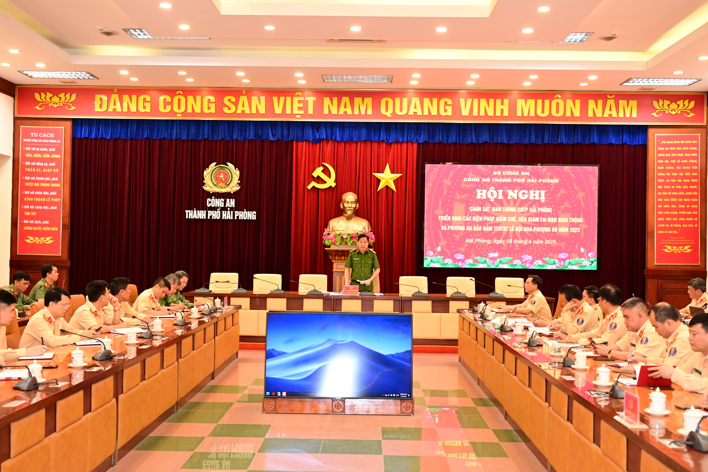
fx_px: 767
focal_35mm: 39
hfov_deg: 49.6
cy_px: 236
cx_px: 354
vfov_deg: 34.2
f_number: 4
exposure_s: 1/200
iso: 4000
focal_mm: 39
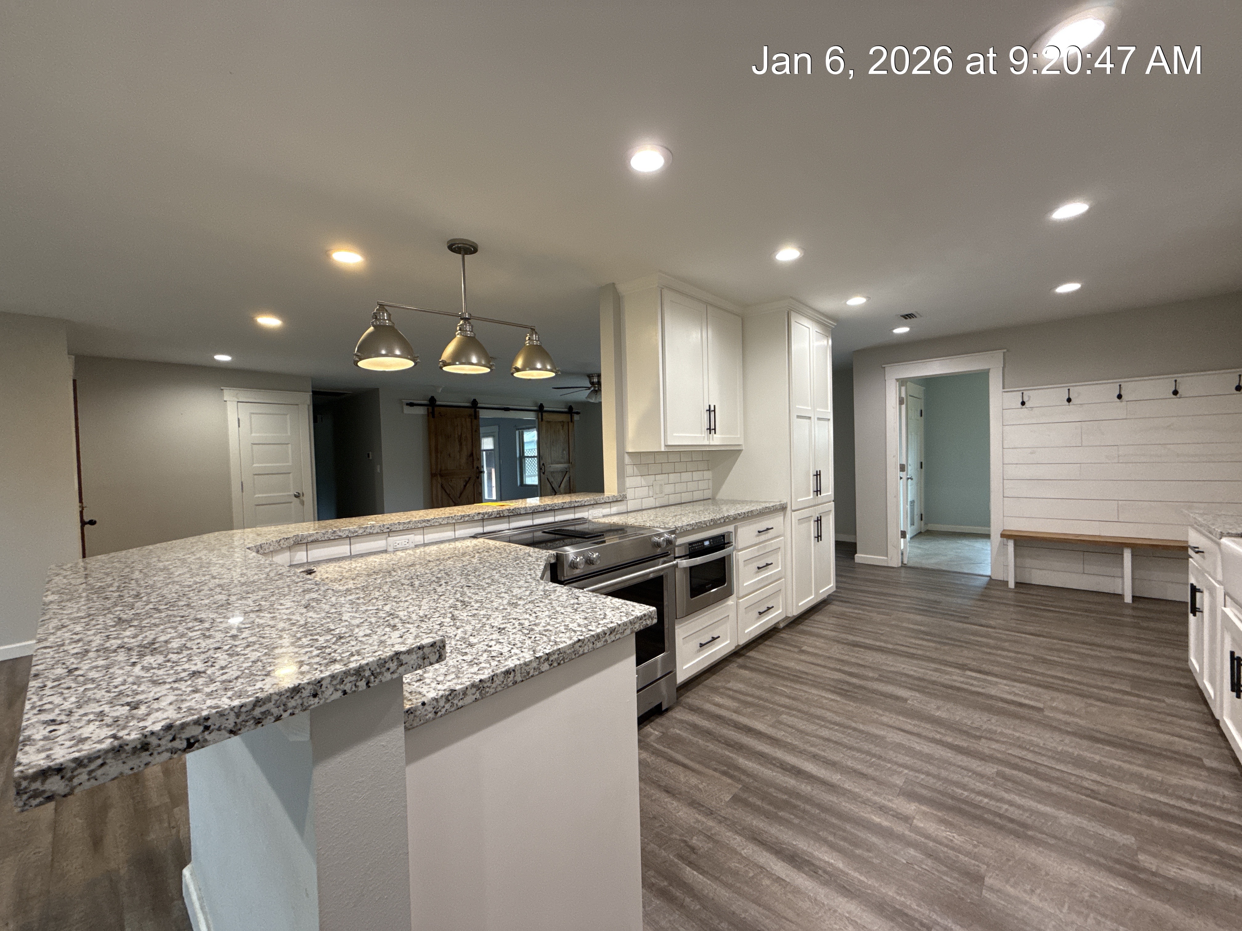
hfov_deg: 102.1
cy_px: 466
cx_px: 621
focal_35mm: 14
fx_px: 502
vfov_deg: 85.7
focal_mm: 2.22
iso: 250
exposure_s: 1/99
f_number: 2.2
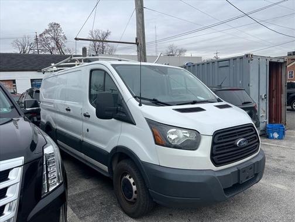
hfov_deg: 67.3
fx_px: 222
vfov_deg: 53.1
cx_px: 148
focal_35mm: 26
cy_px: 111
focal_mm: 5.7
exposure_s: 1/2165
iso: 50
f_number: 1.5
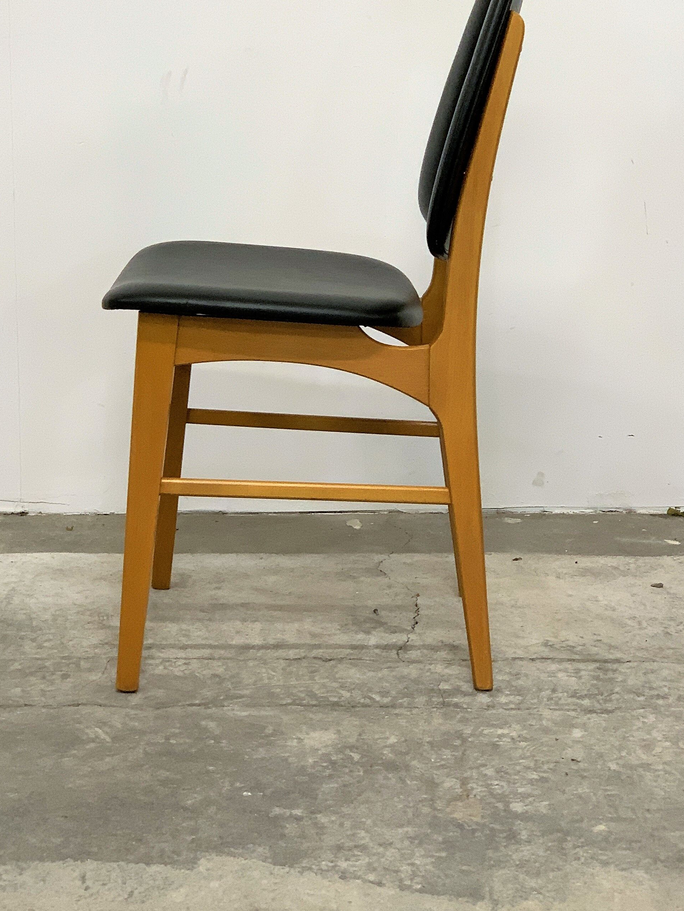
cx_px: 342
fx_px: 2160
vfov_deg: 23.6
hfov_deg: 18.0
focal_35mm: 82
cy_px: 257
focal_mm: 6
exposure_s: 1/50
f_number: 2.4
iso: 125
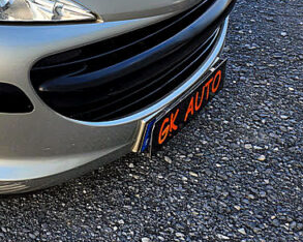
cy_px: -41
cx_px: -99
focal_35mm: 64
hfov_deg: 25.2
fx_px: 574
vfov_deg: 22.2
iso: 50
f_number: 1.8
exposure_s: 1/992
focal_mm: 5
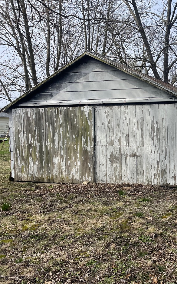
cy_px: 143
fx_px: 286
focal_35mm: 37
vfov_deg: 52.7
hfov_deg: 31.1
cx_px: 188
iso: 32
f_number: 1.6
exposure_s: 1/4000
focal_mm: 4.2
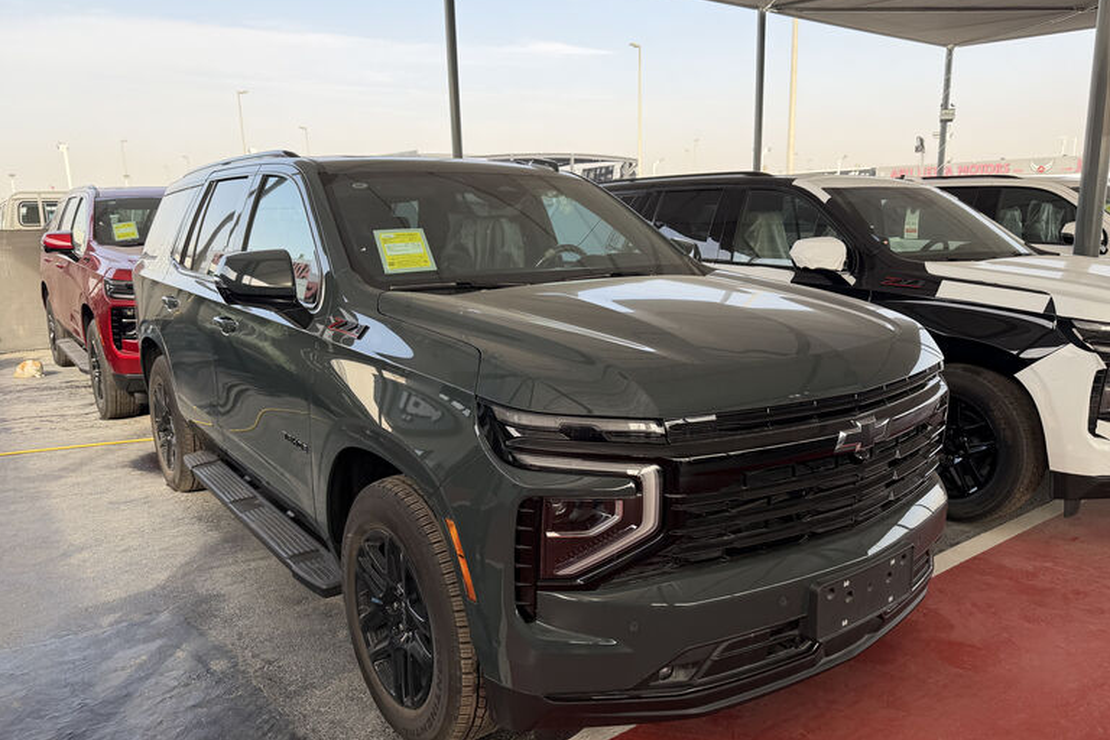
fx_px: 802
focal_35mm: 26
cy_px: 377
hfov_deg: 69.4
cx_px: 567
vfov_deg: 49.6
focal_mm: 6.76
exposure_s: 1/780
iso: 80
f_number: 1.78
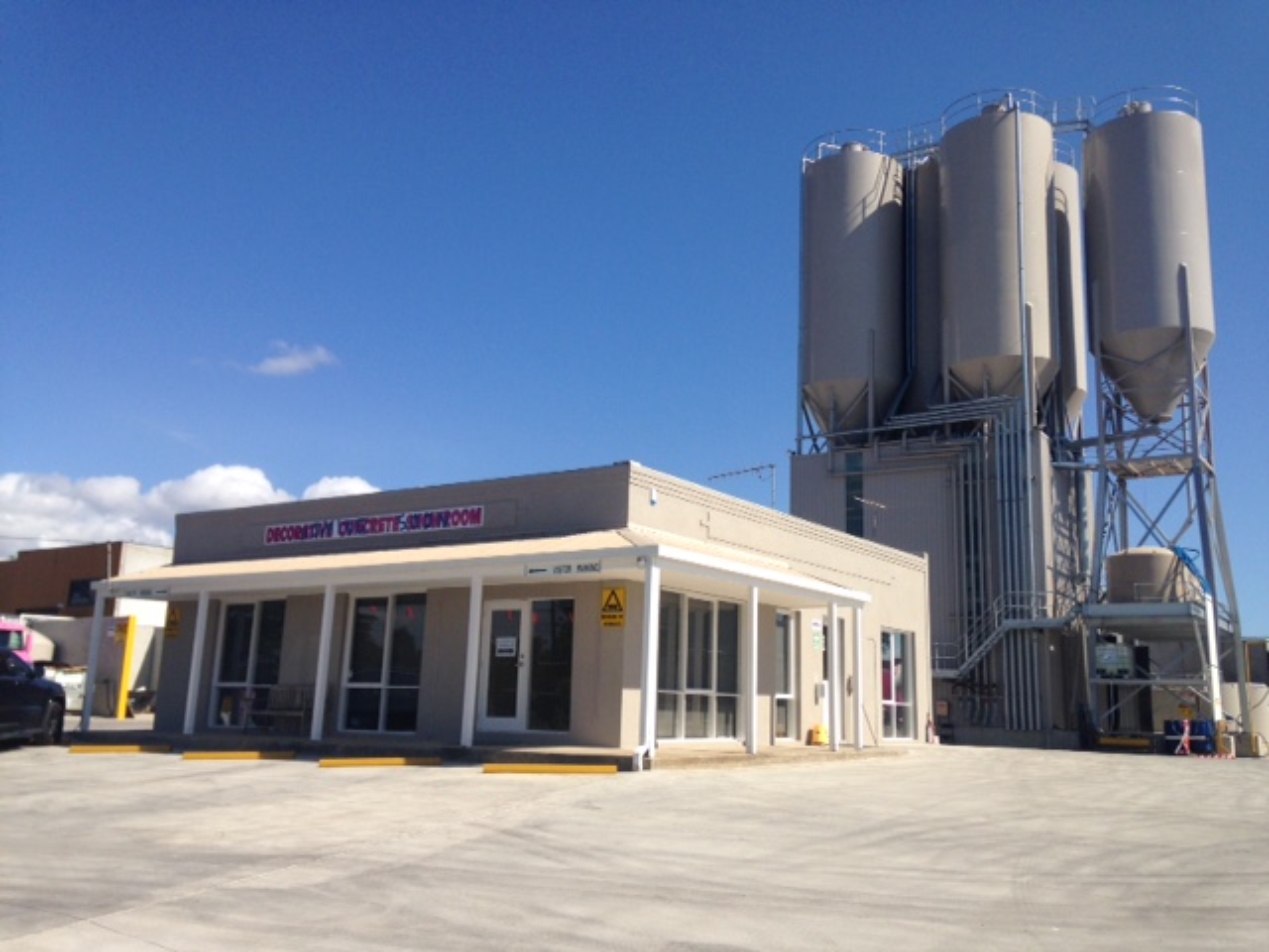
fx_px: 1210
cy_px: 476
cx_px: 634
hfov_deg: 55.4
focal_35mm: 33
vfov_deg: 42.9
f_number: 2.4
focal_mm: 4.12
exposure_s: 1/2262
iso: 50
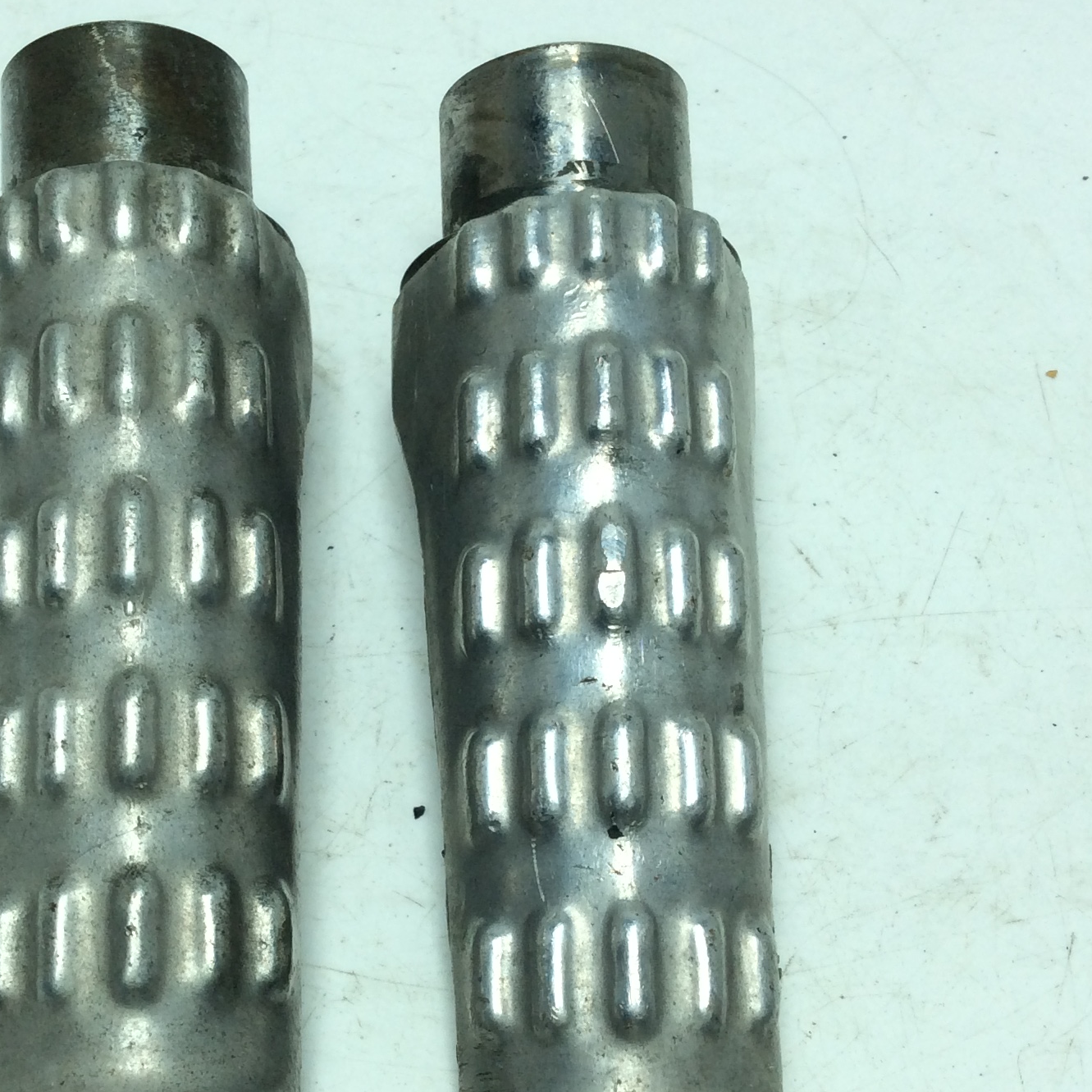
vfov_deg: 31.0
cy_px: 647
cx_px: 348
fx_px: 1963
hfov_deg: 30.8
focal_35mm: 55
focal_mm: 3.3
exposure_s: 1/578
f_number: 2.4
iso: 32
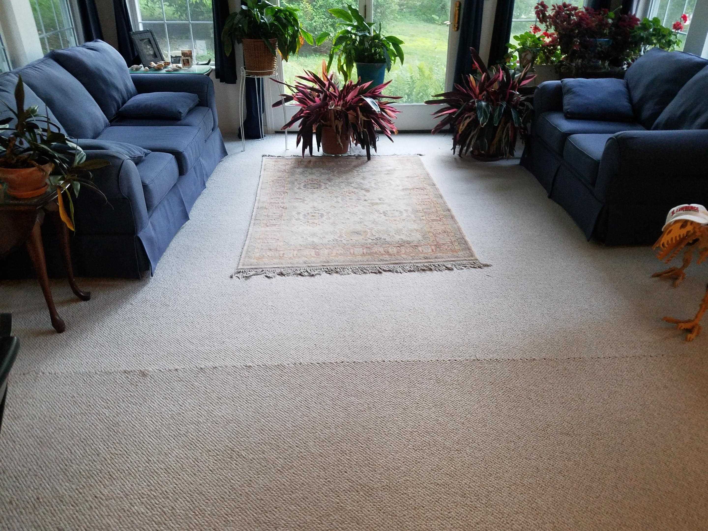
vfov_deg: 53.1
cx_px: 354
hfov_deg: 67.3
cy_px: 266
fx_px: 532
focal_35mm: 26
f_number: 1.7
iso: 200
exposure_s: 1/10
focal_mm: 4.2
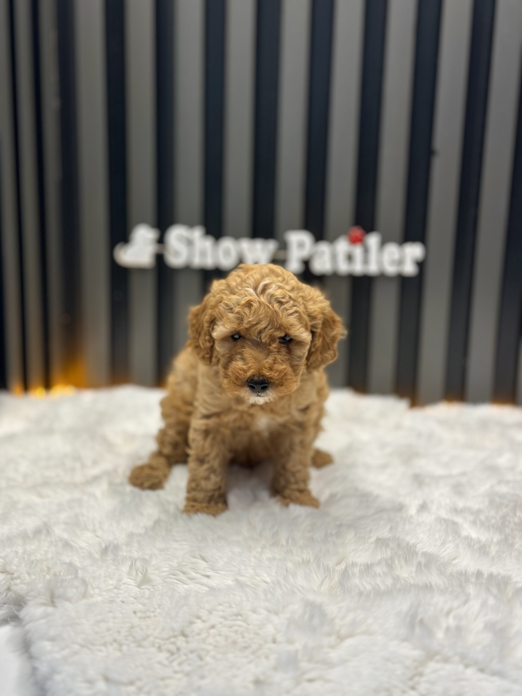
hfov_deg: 30.3
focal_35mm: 48
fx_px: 965
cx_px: 261
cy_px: 348
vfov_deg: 39.7
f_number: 1.78
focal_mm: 6.86
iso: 80
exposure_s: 1/163
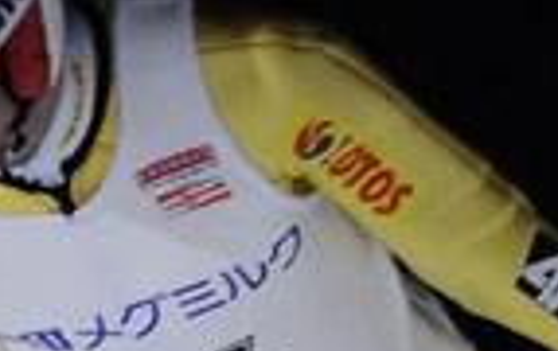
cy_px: 679
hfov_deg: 0.9
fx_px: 35107
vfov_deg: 0.6
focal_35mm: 2304
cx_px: 137
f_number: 4
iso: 2000
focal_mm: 300
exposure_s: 1/320
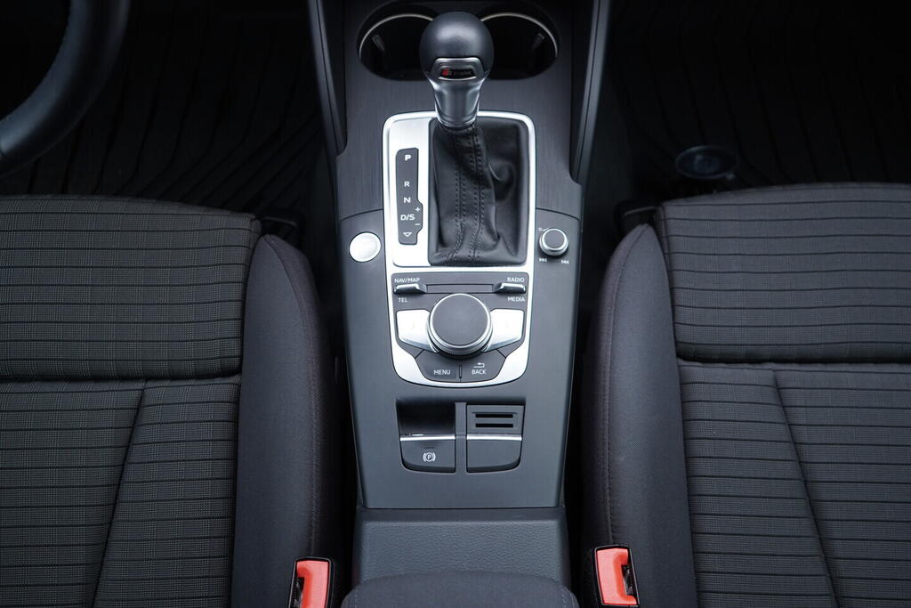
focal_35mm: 36
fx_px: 911
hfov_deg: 53.1
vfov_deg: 36.9
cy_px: 304
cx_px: 456
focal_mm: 24
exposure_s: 1/40
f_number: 2.8
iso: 250
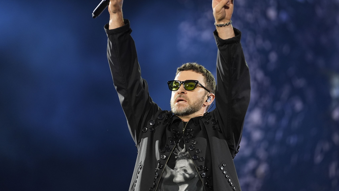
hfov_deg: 8.7
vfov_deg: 4.9
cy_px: 67
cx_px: 165
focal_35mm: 247
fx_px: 2220
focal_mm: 200
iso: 1600
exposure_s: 1/1250
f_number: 2.8
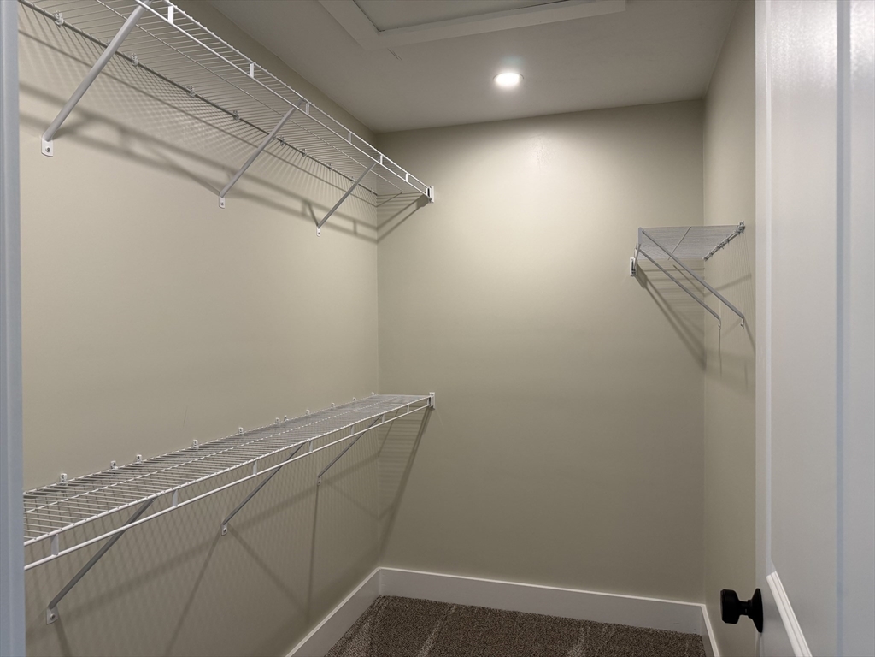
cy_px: 328
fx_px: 607
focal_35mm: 24
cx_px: 438
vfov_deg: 56.8
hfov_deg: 71.6
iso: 160
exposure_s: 1/120
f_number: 1.78
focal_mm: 6.76
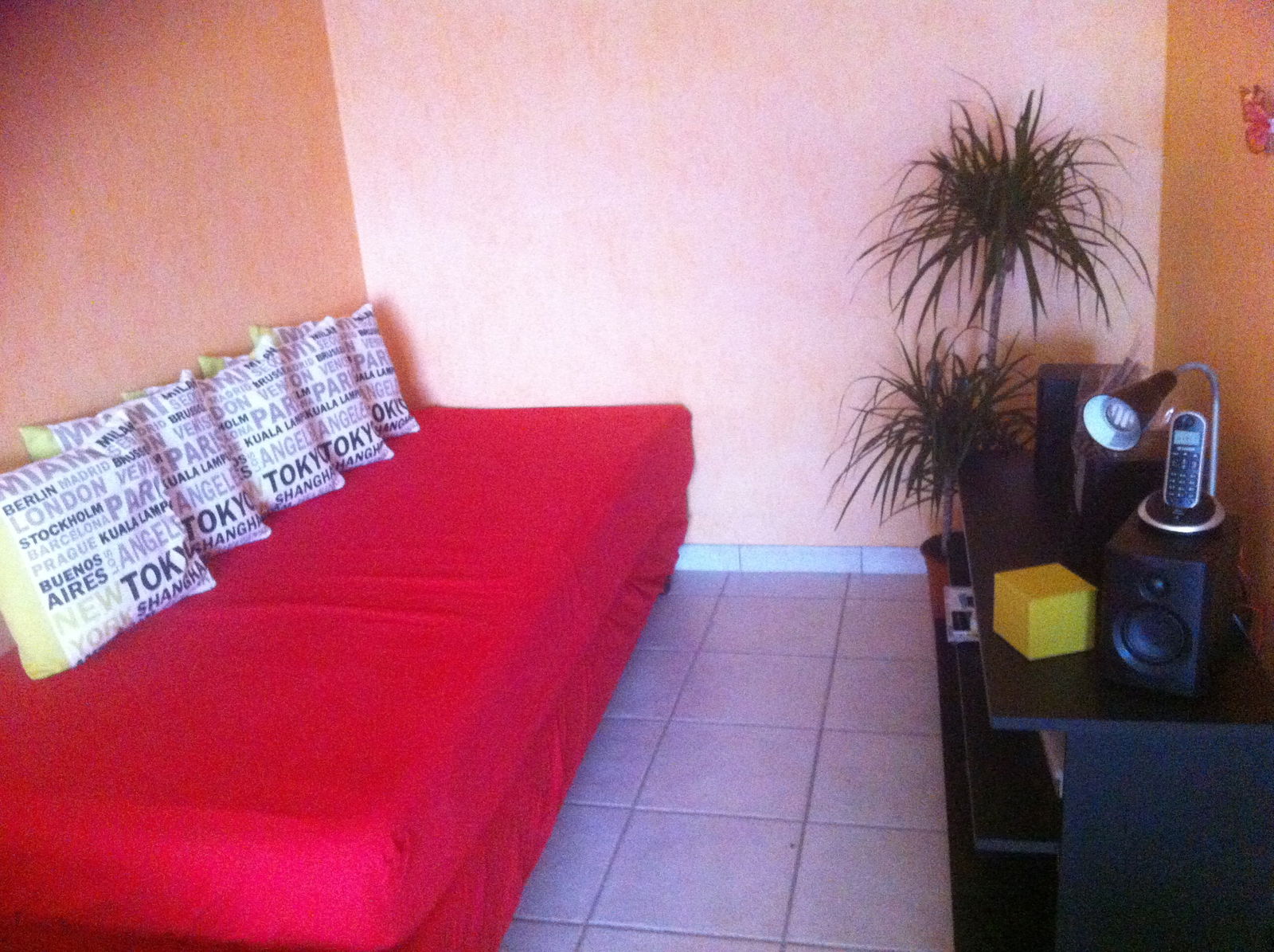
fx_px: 1286
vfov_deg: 40.6
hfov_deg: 52.7
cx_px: 637
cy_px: 476
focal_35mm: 35
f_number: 2.8
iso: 800
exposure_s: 1/15
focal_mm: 3.85
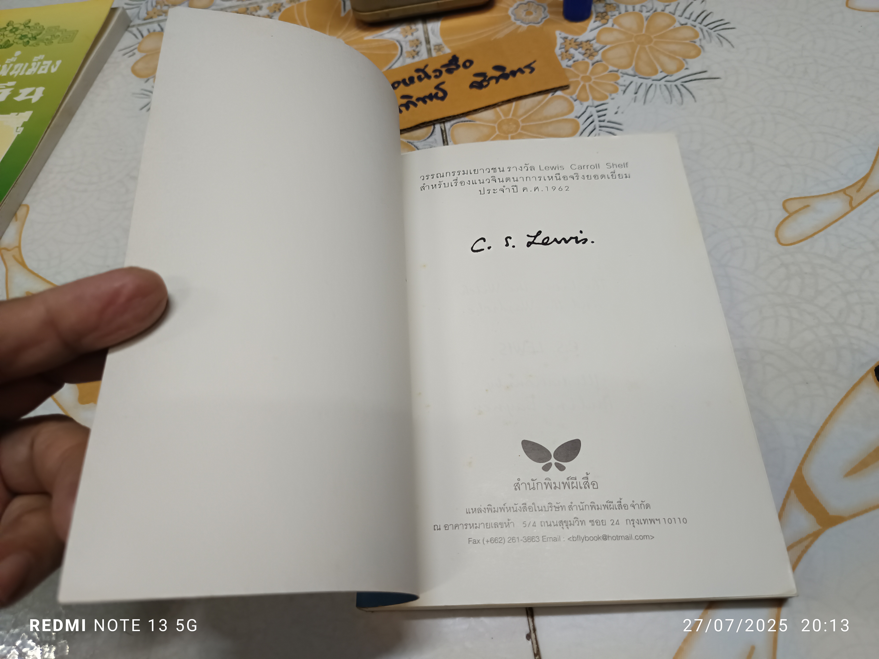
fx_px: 609
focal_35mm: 24
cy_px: 330
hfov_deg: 71.6
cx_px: 440
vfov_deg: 56.8
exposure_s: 1/50
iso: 1057
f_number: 1.7
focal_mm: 5.31
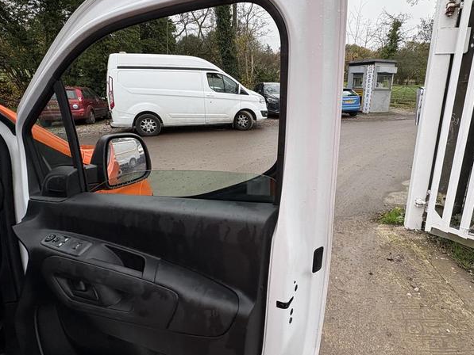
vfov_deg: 63.4
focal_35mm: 21
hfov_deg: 78.0
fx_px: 288
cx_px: 287
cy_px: 170
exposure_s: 1/340
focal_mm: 2.22
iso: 40
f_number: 2.2
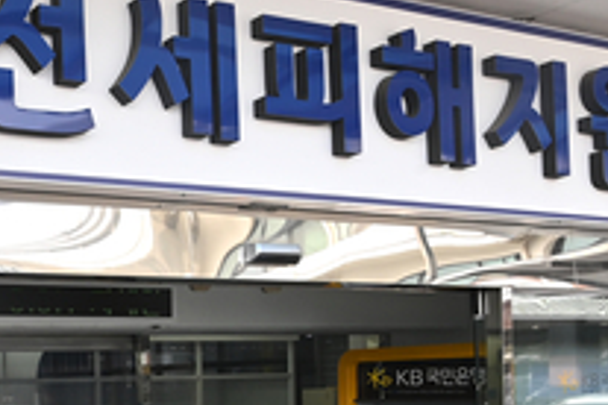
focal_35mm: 55
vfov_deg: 23.5
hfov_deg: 32.4
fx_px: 929
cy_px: 411
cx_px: -41
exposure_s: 1/320
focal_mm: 19
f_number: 10
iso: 800
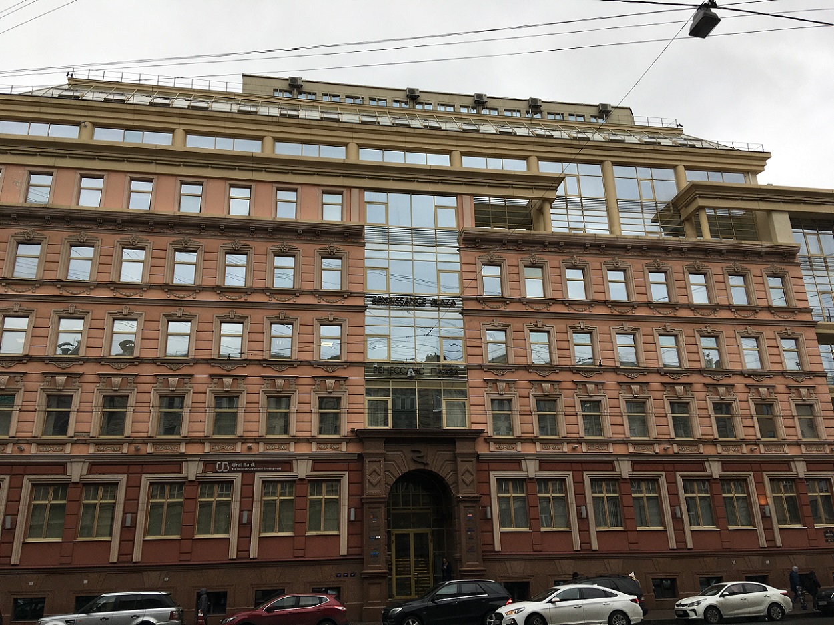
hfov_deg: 61.7
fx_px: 699
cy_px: 312
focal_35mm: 29
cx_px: 417
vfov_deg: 48.2
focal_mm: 4.15
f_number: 2.2
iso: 25
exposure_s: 1/370
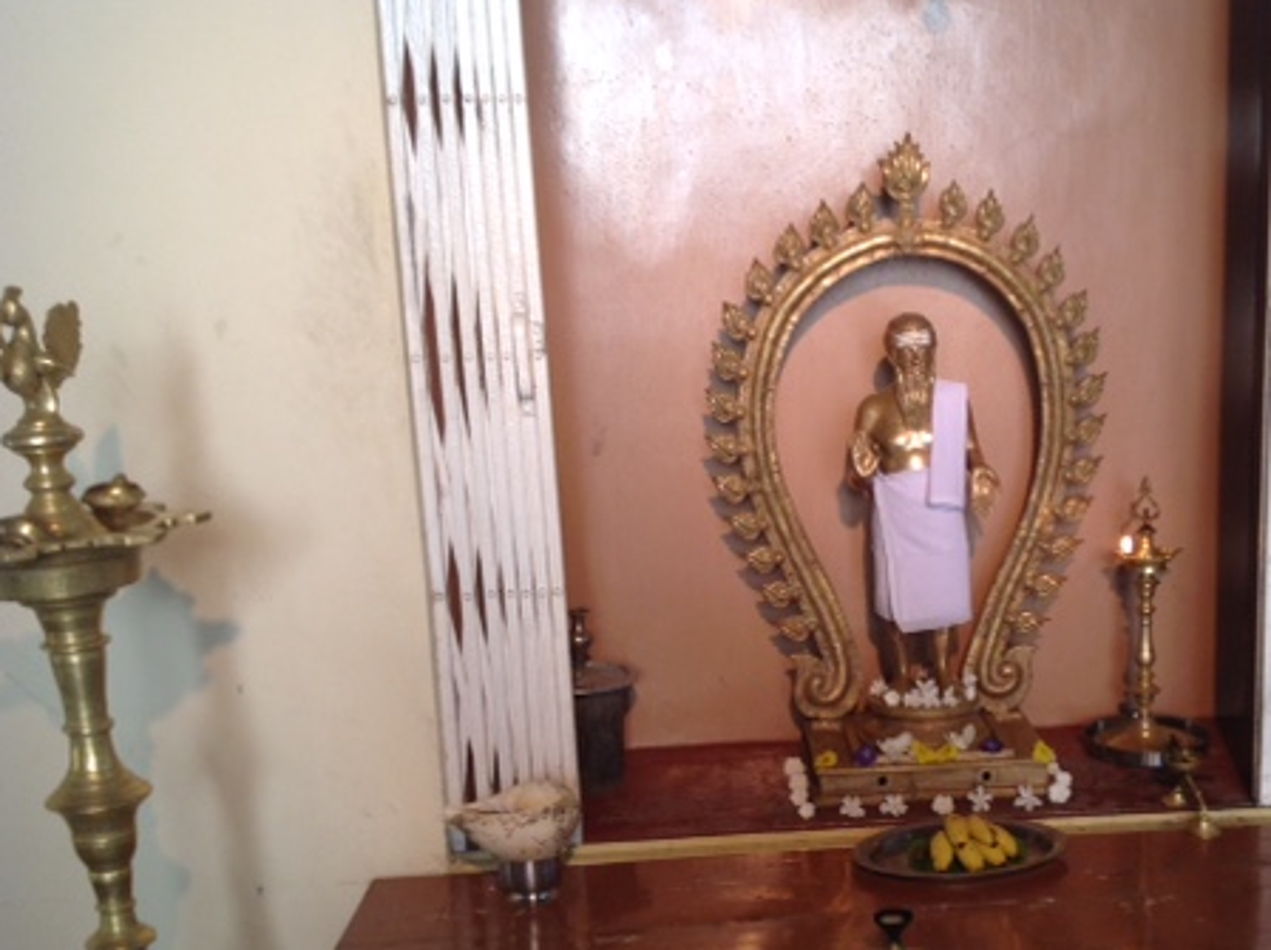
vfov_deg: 28.9
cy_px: 601
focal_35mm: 50
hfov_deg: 37.6
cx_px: 885
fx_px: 1834
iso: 64
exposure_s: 1/15
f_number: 2.4
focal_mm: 4.28
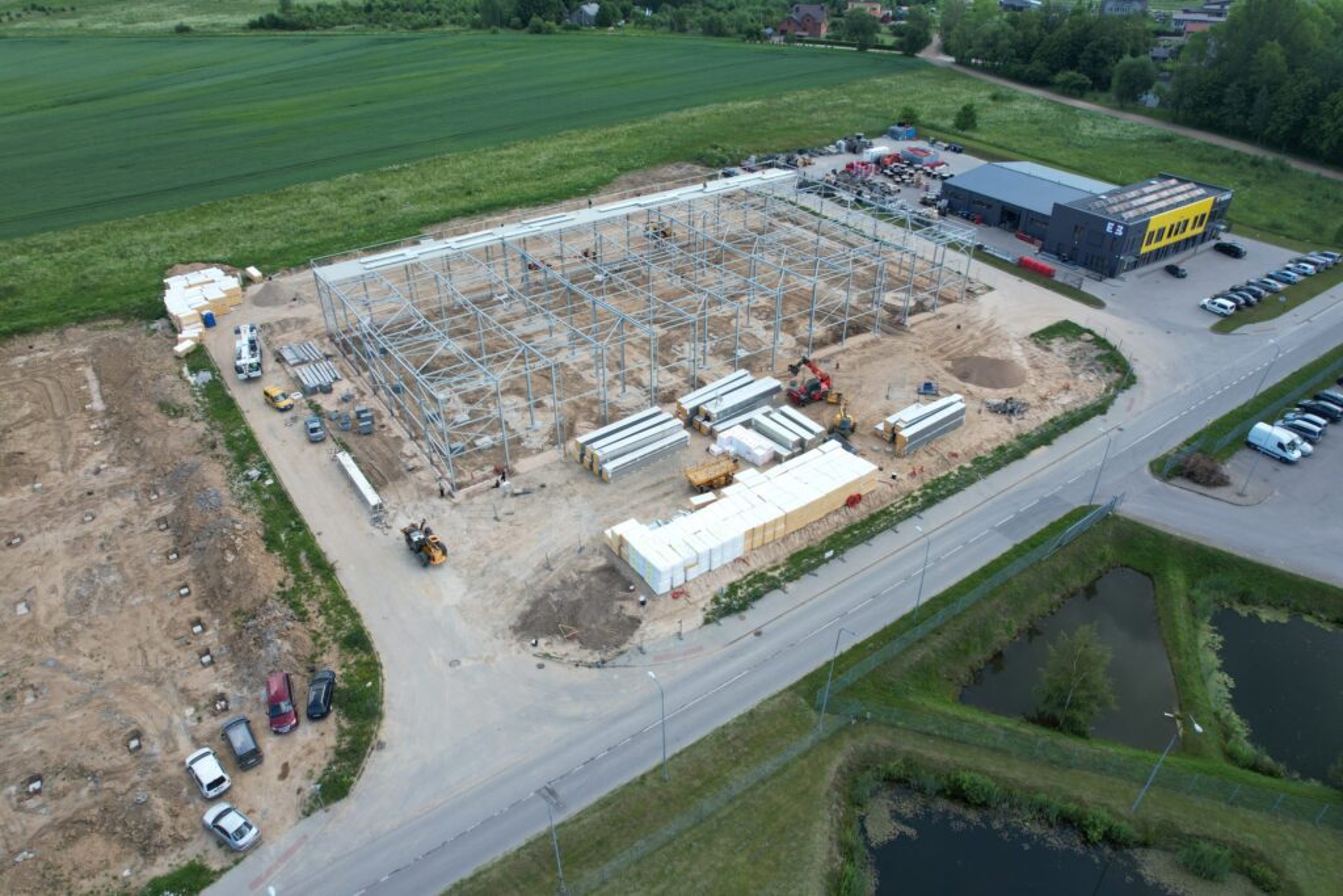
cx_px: 672
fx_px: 821
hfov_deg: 78.6
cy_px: 448
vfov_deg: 57.2
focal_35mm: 22
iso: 100
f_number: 2.8
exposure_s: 1/640
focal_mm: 8.38
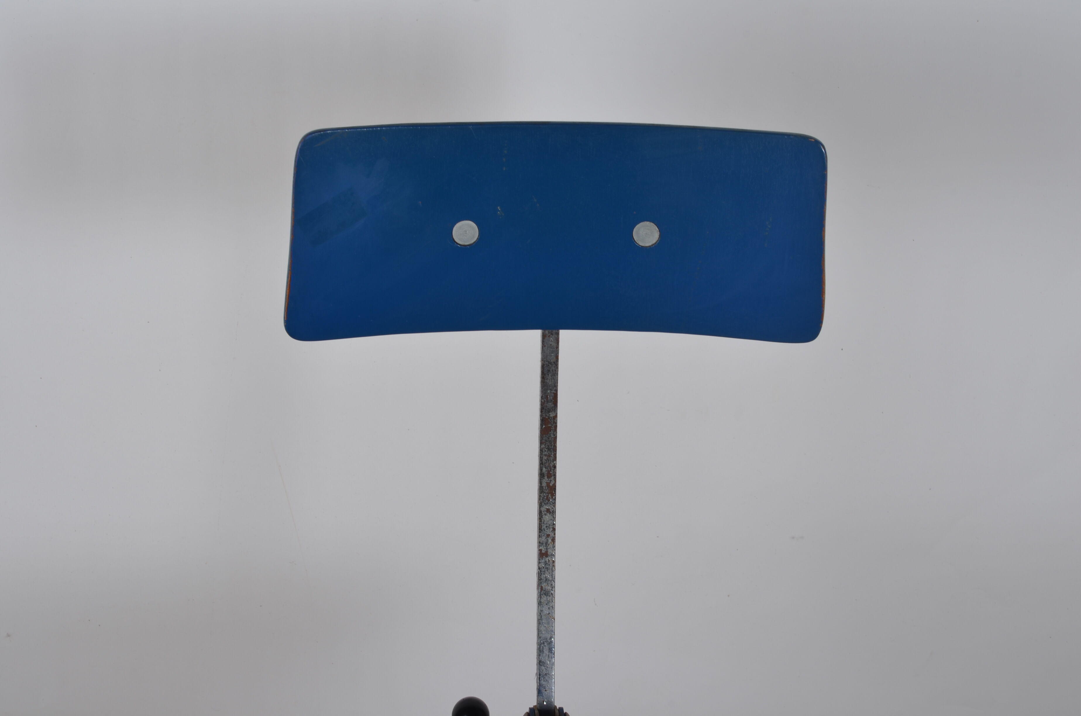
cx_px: 540
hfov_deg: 27.0
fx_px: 2247
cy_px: 358
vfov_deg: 18.1
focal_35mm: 75
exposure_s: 1/125
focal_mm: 50
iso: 100
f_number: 14
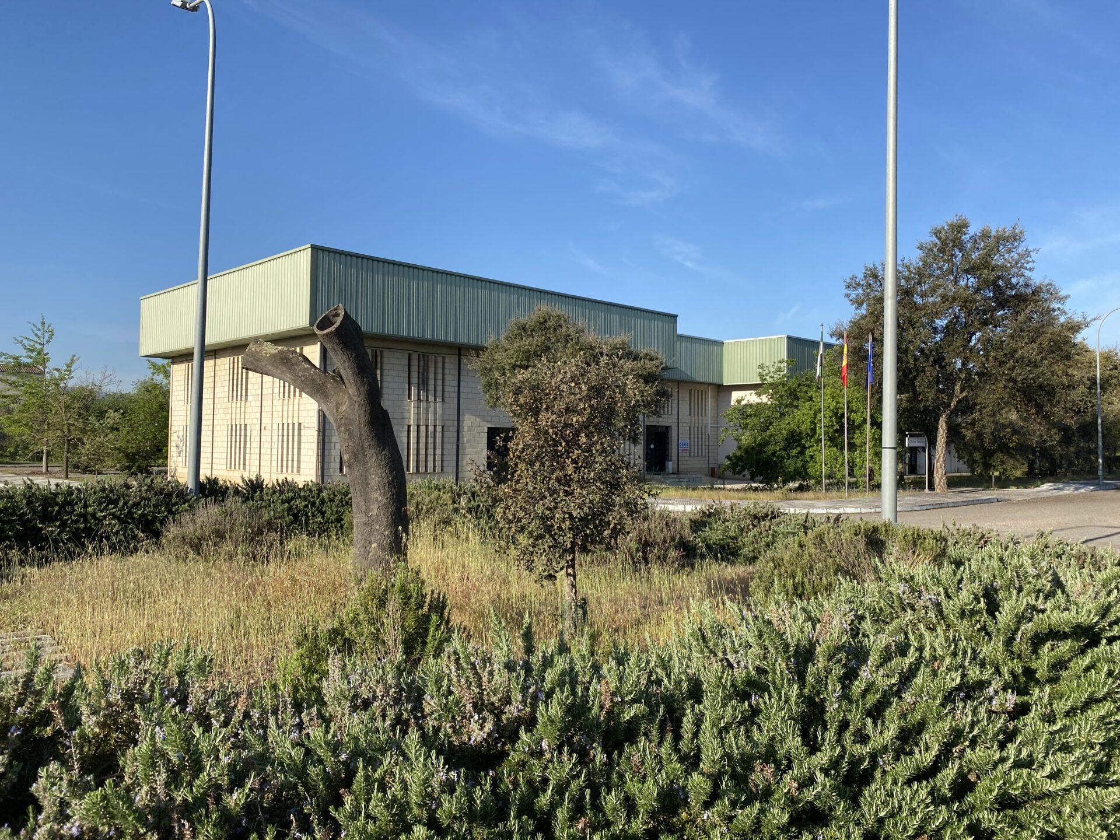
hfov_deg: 67.3
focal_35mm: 26
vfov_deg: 53.1
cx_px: 560
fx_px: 841
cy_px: 420
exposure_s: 1/1961
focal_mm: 4.25
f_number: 1.8
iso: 32
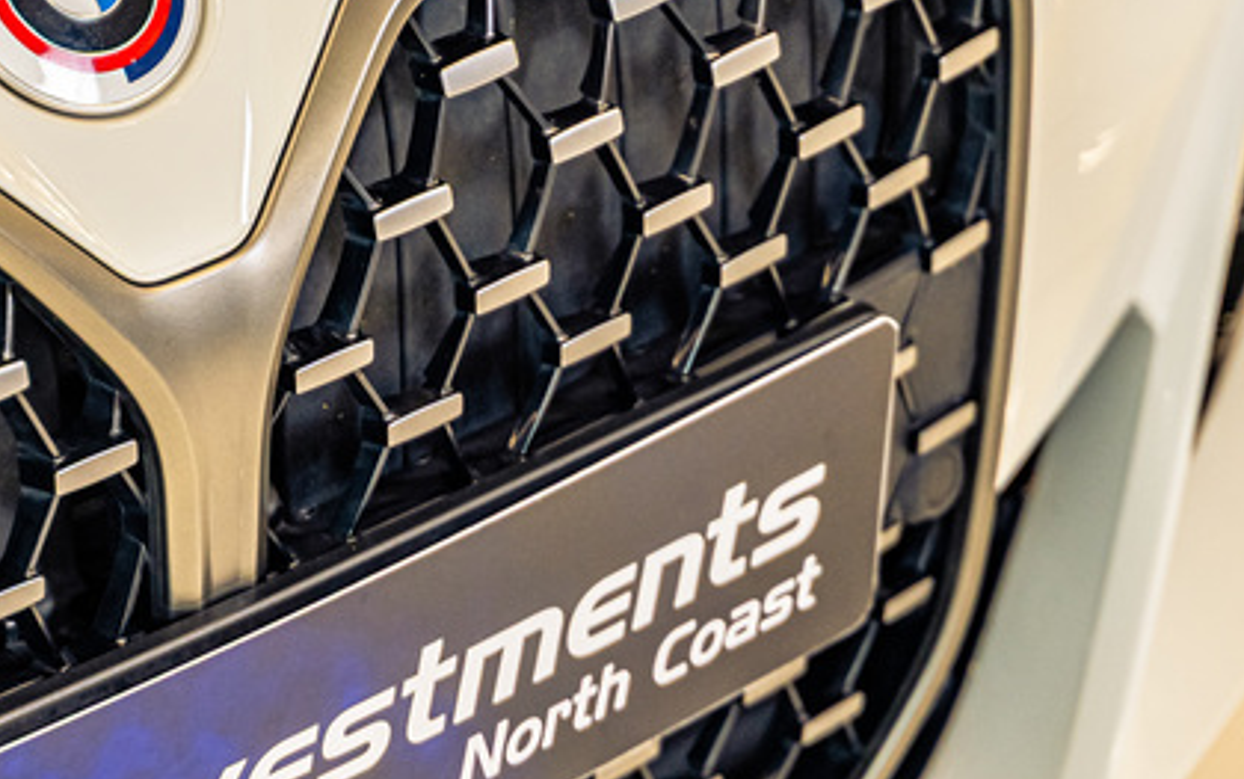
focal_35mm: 186
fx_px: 6309
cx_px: 81
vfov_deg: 7.0
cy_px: 21
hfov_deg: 11.2
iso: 500
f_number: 2.8
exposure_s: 1/125
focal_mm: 75
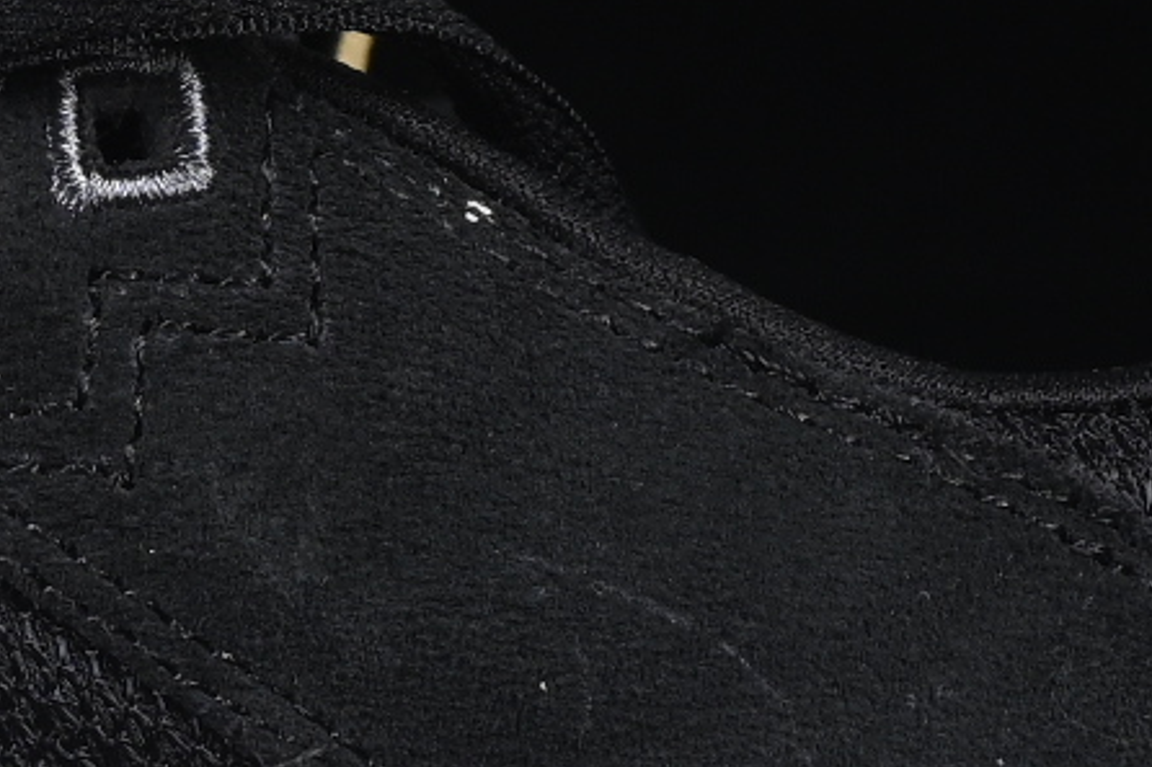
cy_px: 170
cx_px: -336
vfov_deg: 2.9
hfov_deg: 4.4
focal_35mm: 468
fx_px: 14970
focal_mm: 50
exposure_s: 1/60
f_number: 6.3
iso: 160
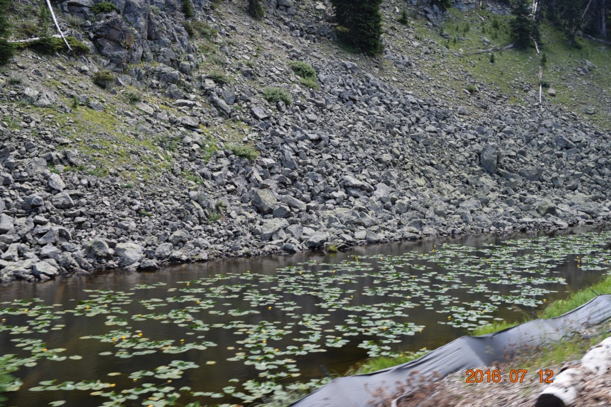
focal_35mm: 44
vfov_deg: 30.8
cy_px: 204
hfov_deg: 45.0
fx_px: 738
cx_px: 306
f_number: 7.1
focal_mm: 29
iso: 400
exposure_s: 1/200
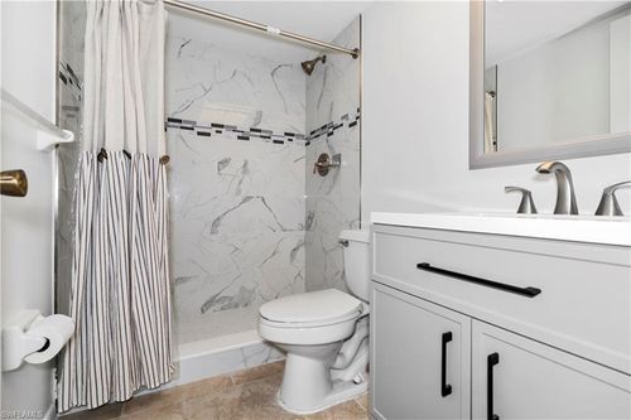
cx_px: 316
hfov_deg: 96.8
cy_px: 210
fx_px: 280
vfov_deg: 73.7
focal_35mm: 16
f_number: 4
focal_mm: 16
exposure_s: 1/160
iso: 500
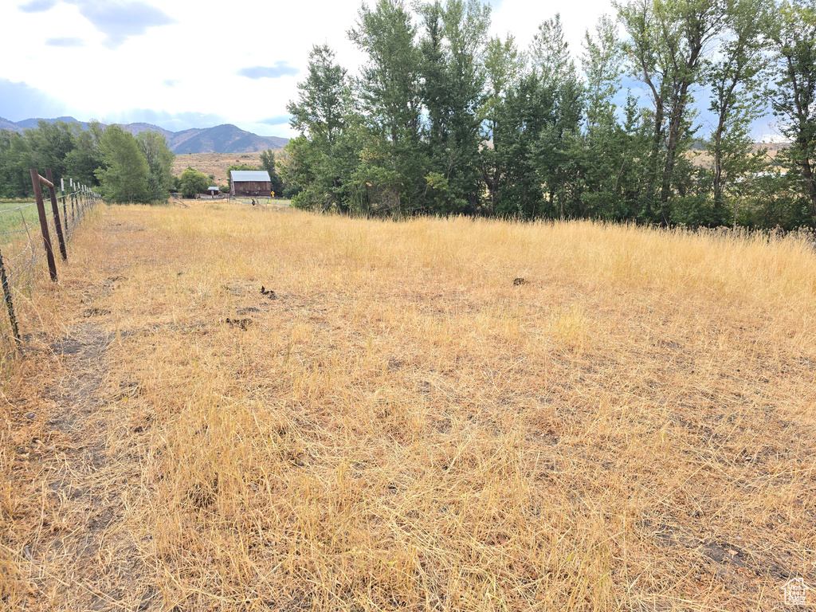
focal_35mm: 23
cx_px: 408
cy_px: 306
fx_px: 542
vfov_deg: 58.9
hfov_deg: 73.9
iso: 12
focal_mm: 6.3
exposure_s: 1/109
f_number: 1.7
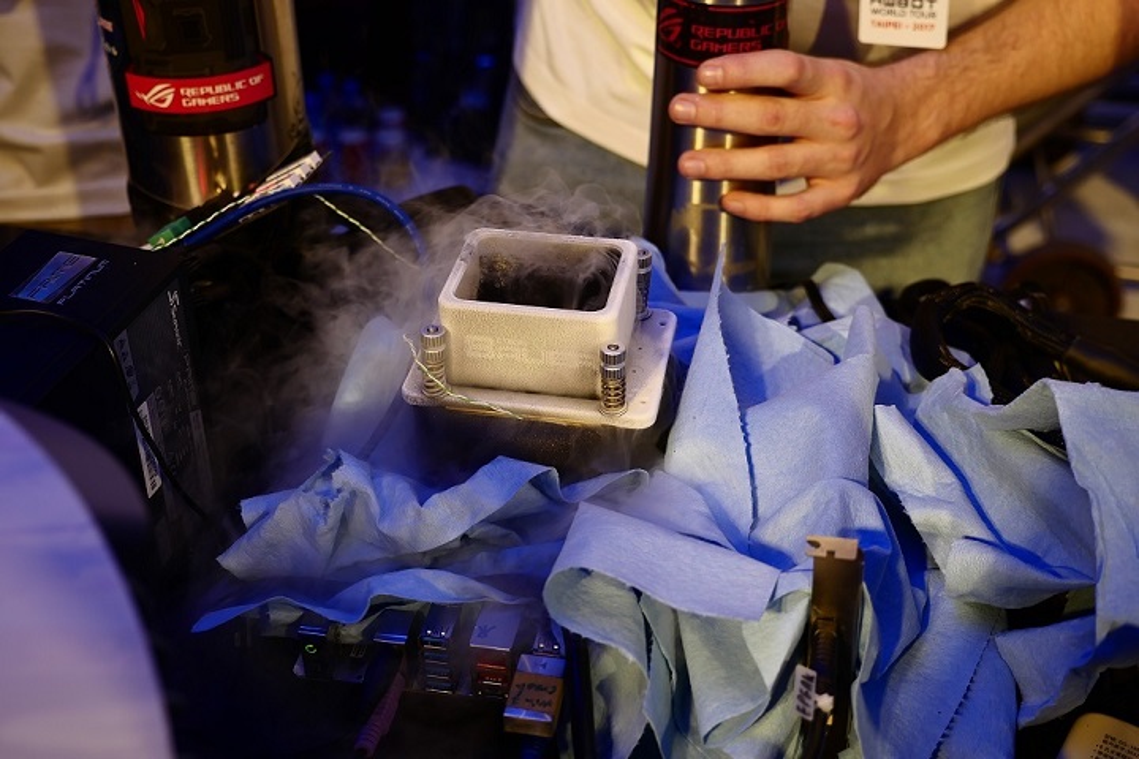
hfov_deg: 41.9
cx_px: 570
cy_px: 380
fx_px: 1487
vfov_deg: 28.6
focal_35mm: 47
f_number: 2.8
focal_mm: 23
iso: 200
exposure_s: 1/80
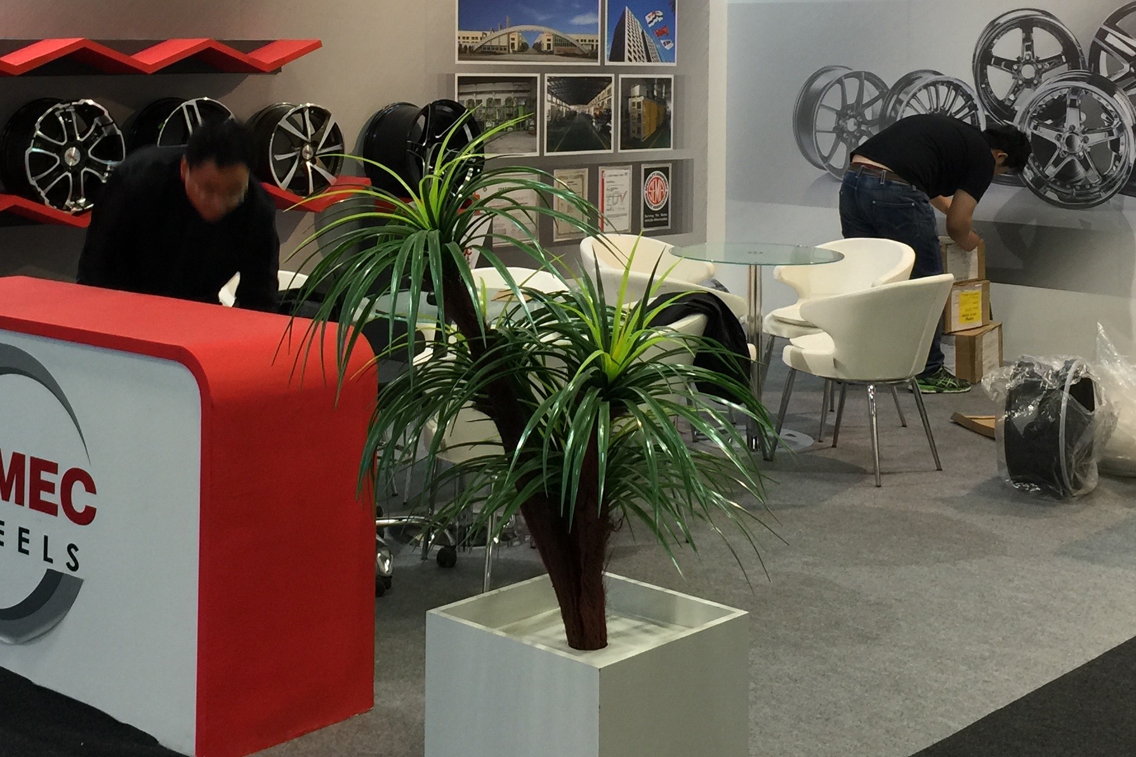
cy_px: 84
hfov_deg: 36.2
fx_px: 1735
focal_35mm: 55
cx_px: 518
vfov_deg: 24.0
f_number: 2.2
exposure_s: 1/15
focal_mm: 4.15
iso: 32
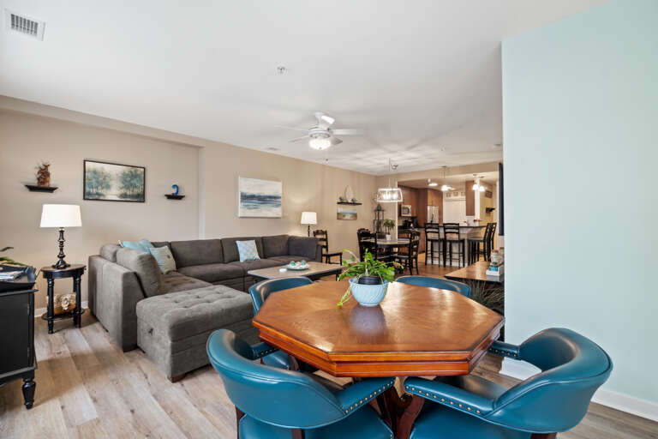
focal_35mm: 15
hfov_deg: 100.4
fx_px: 274
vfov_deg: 77.3
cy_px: 220
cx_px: 329
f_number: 8
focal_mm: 10
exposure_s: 1
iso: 250
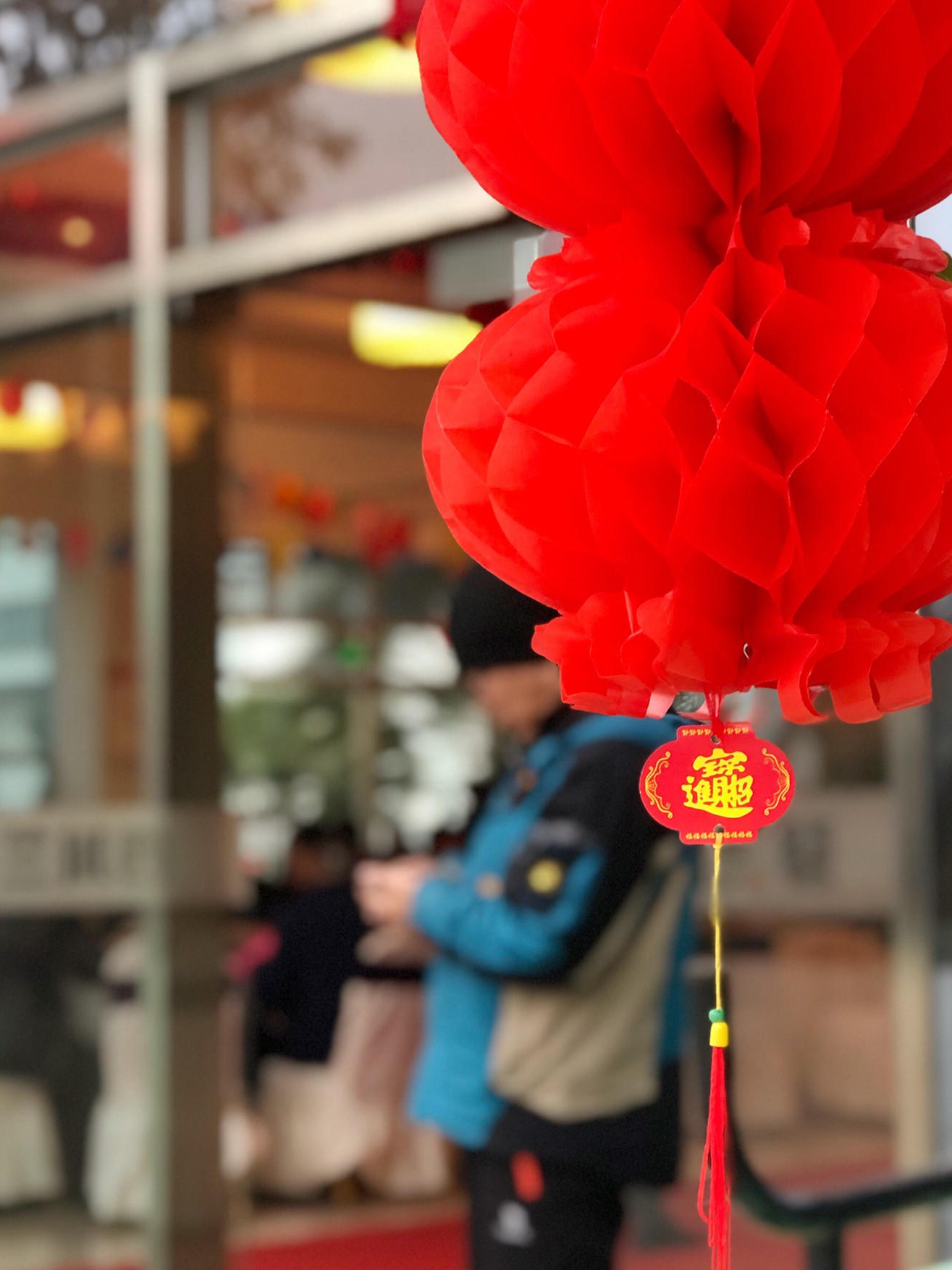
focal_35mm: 78
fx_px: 2861
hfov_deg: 18.9
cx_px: 497
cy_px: 610
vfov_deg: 25.0
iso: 125
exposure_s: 1/33
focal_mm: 6.6
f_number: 2.8
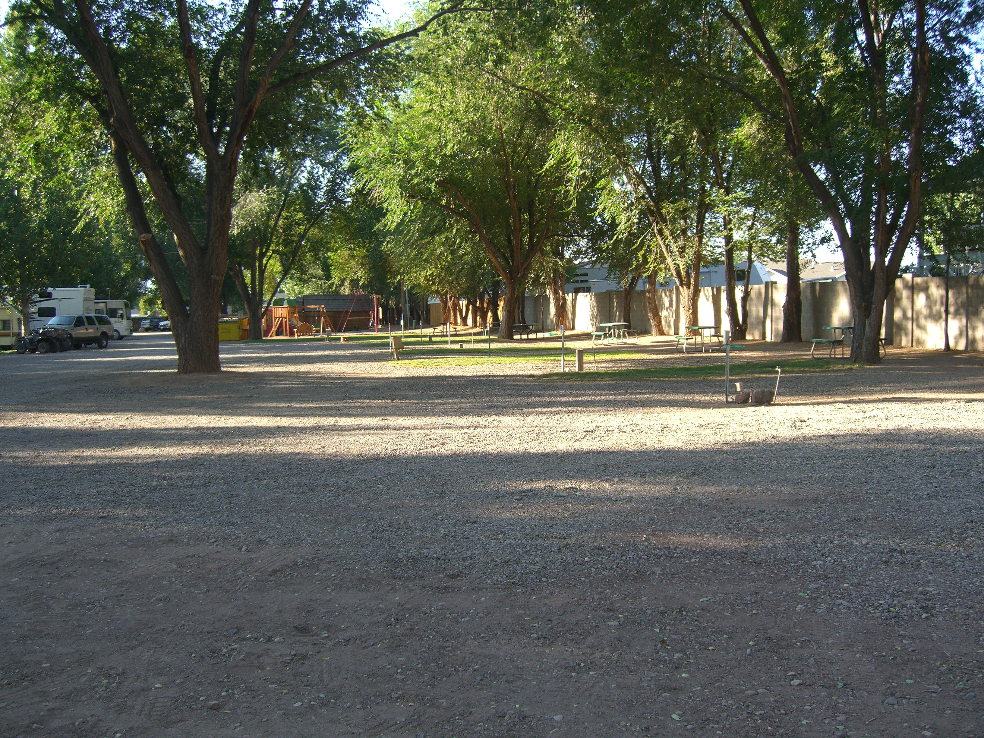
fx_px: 1080
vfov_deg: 37.7
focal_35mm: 38
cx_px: 492
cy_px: 369
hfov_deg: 49.0
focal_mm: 7.9
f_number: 2.8
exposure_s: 1/200
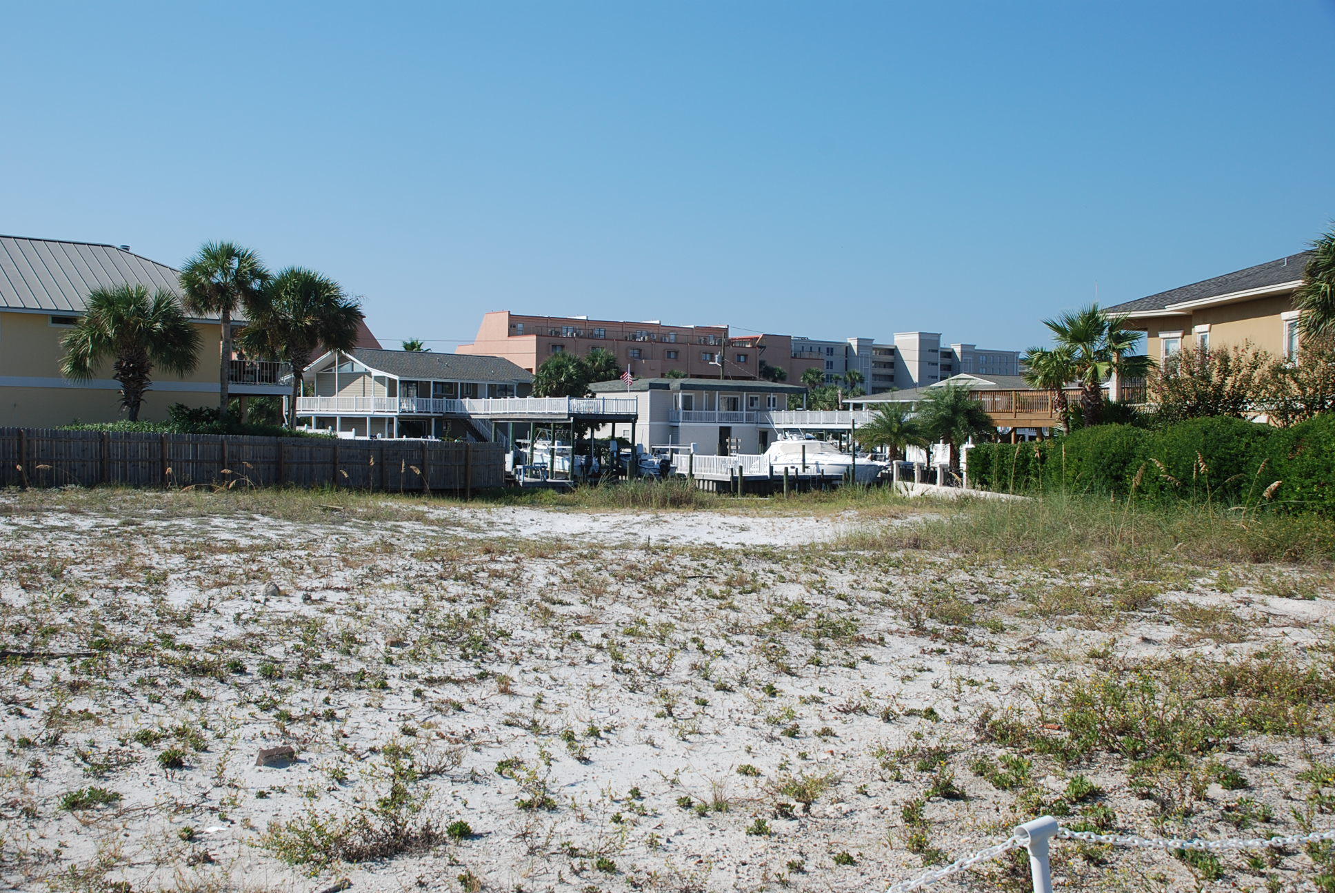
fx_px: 1559
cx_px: 668
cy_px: 446
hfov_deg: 46.3
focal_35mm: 42
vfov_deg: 32.0
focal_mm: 28
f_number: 8
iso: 100
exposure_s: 1/250
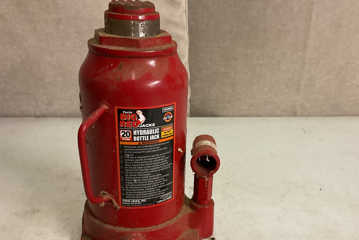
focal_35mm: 43
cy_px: 156
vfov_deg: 31.0
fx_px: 429
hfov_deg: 45.3
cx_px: 205
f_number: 1.8
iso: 250
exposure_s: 1/60
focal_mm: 3
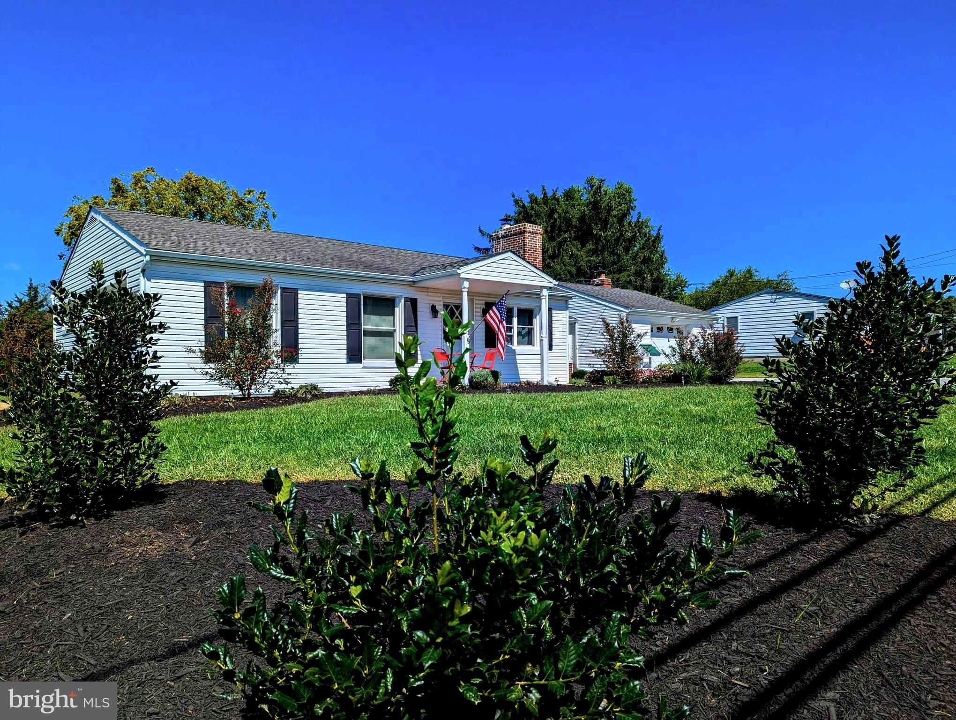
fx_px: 664
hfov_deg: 71.5
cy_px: 360
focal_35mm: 24
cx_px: 478
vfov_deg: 56.9
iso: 45
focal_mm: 6.81
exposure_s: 1/3906
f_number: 1.85
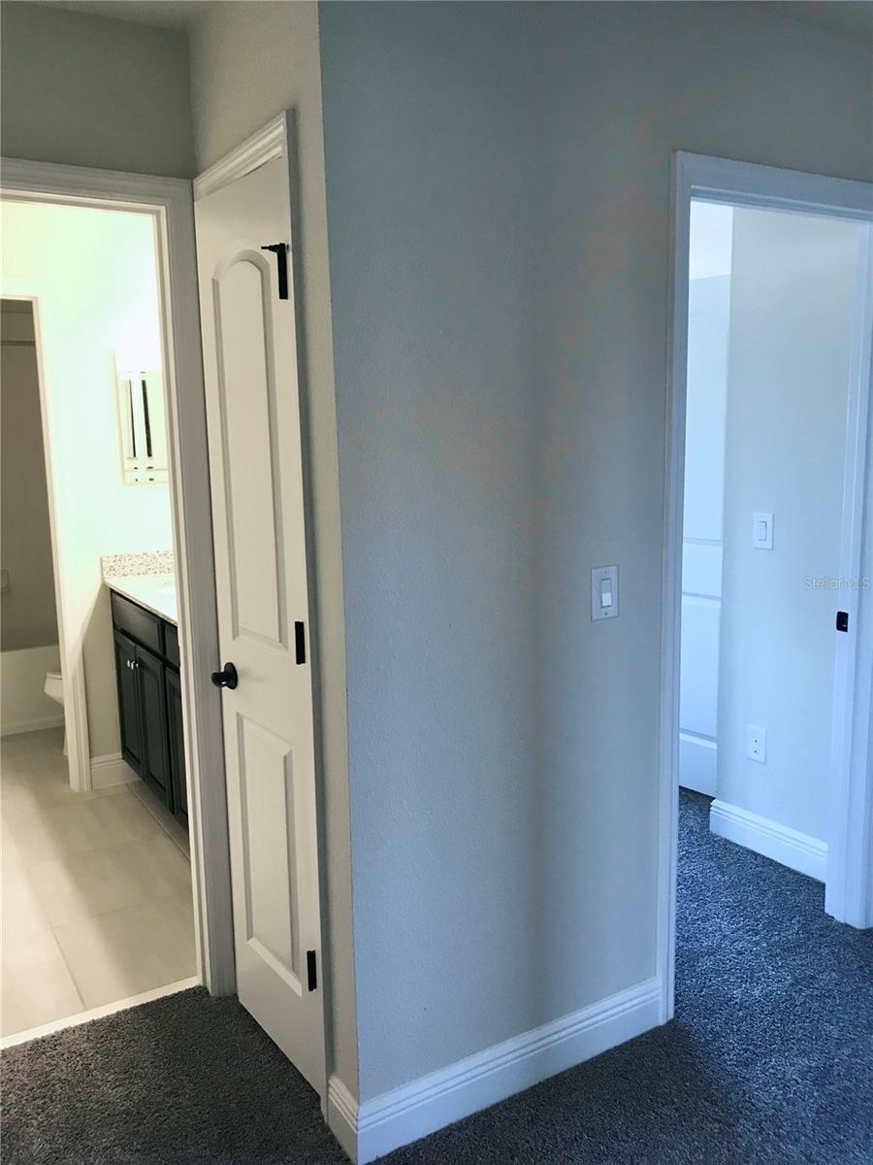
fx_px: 942
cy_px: 582
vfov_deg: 63.4
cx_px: 436
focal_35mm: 28
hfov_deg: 49.7
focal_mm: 3.99
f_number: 1.8
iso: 32
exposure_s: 1/30
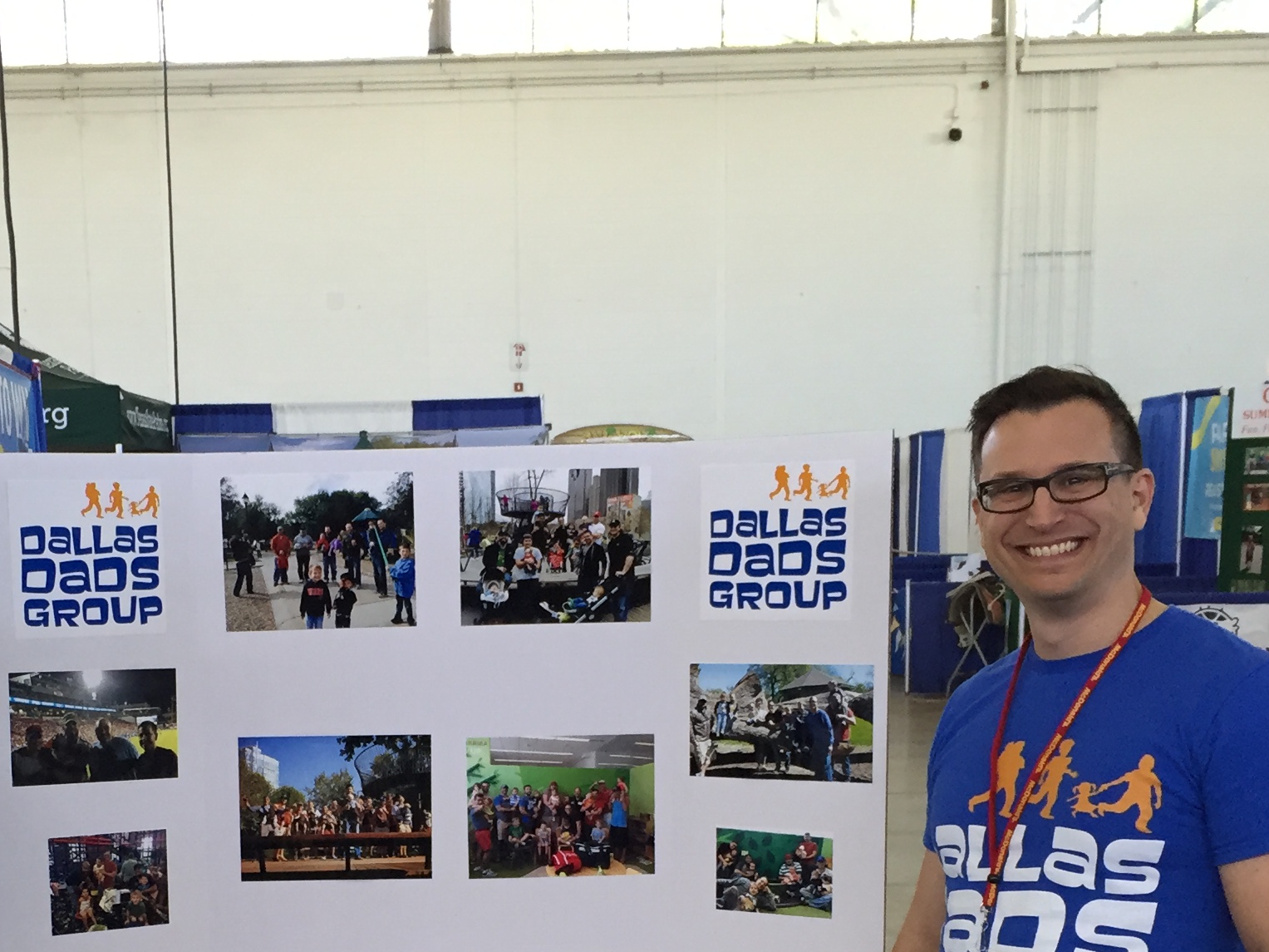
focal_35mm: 62
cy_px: 951
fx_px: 2273
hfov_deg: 30.8
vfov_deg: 22.7
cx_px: 360
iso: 40
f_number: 2.2
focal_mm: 4.15
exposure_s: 1/30
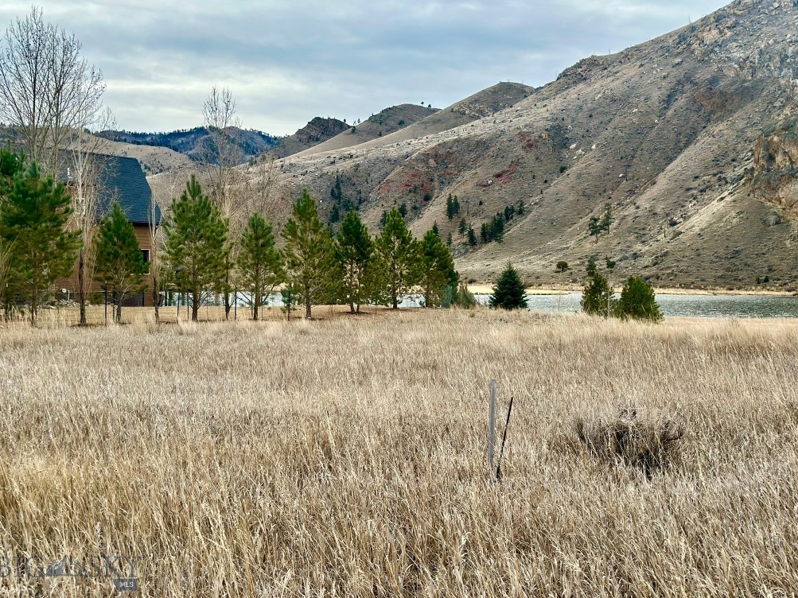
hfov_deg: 38.9
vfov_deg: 29.7
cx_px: 395
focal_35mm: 49
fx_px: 1129
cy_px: 296
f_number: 1.78
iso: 100
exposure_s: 1/1992
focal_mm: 6.86
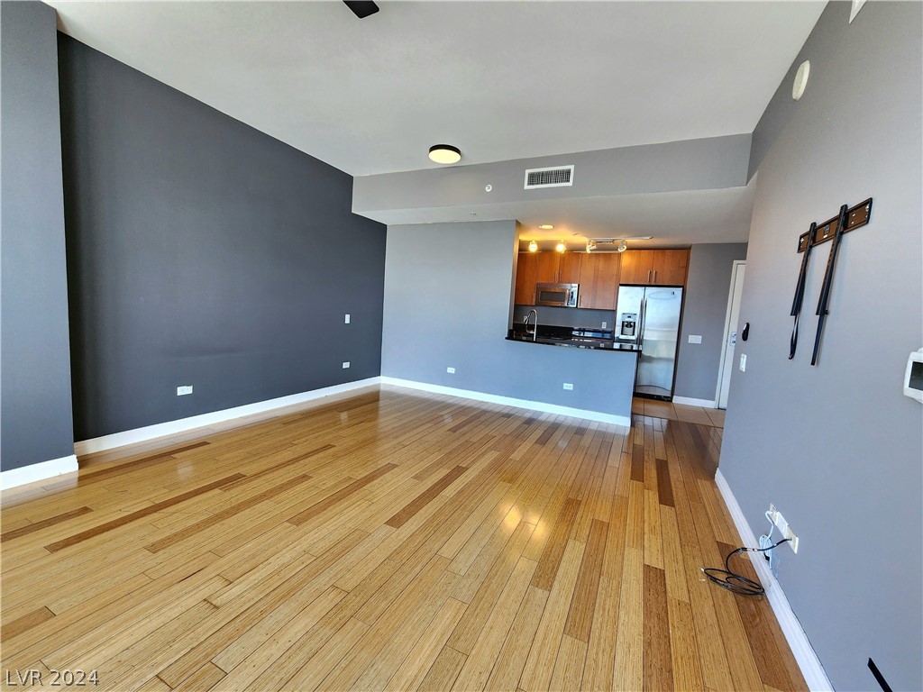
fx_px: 347
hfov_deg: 106.2
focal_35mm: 13
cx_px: 462
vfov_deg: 89.9
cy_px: 346
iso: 160
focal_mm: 2.2
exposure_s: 1/60.2
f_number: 2.2
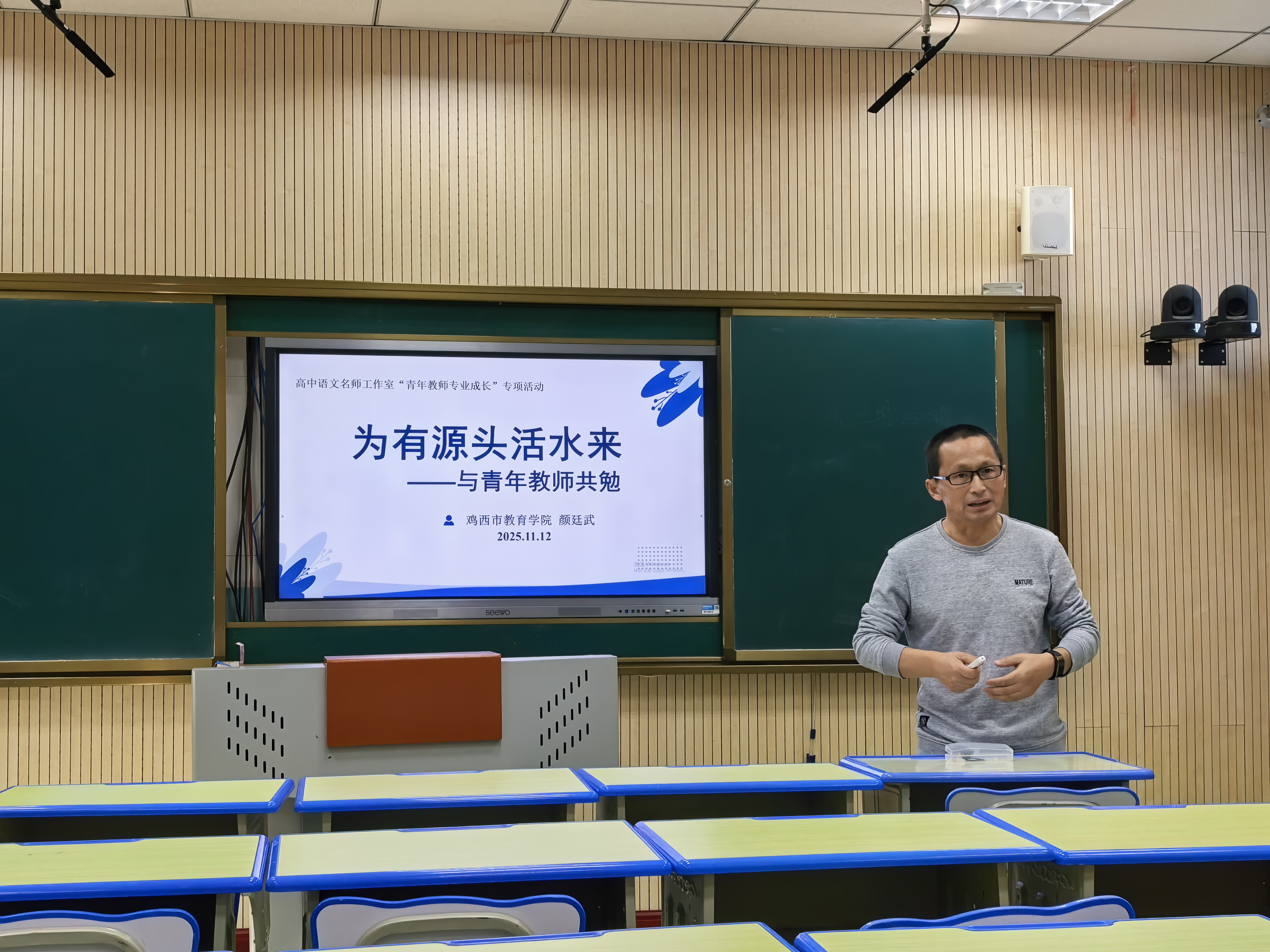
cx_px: 635
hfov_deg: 38.2
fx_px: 1834
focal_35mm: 50
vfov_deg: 29.1
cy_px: 476
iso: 200
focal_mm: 8.5
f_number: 4
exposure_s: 1/60
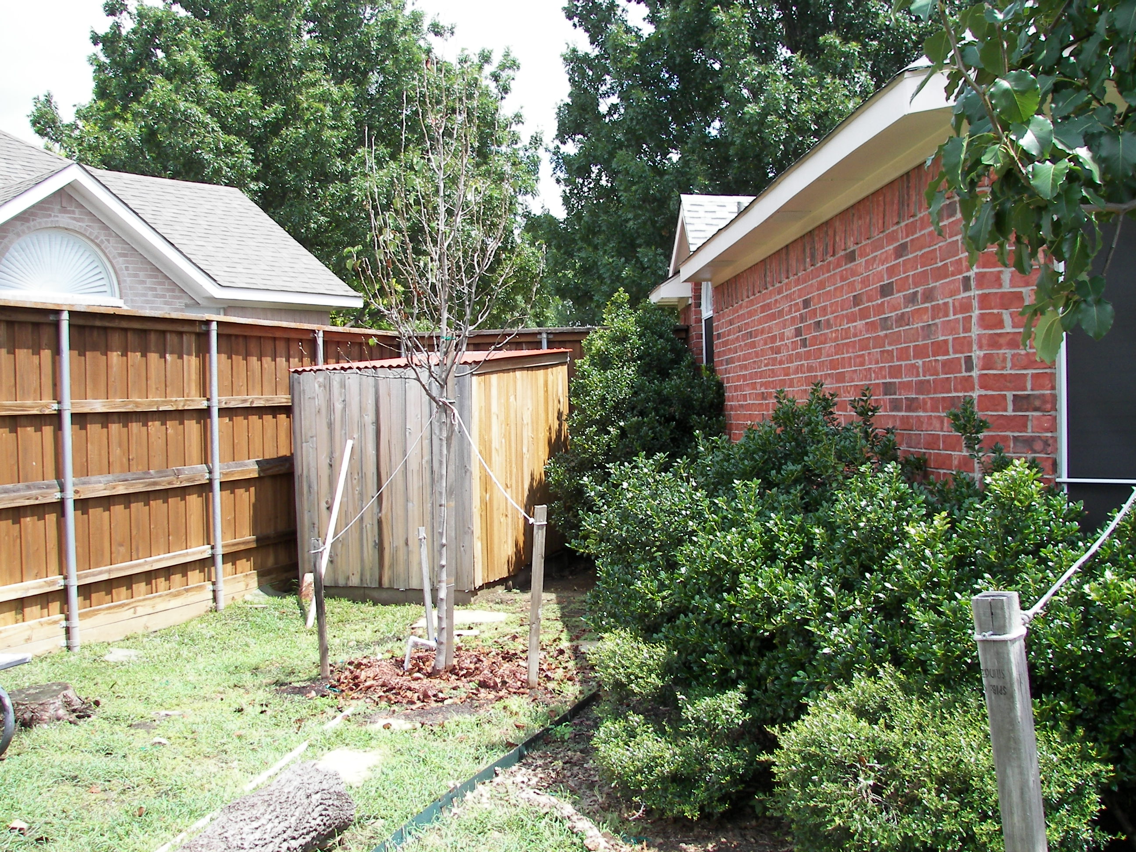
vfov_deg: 39.7
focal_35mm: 36
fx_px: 1181
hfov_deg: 51.4
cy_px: 426
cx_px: 568
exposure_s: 1/320
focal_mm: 6
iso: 50
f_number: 2.8
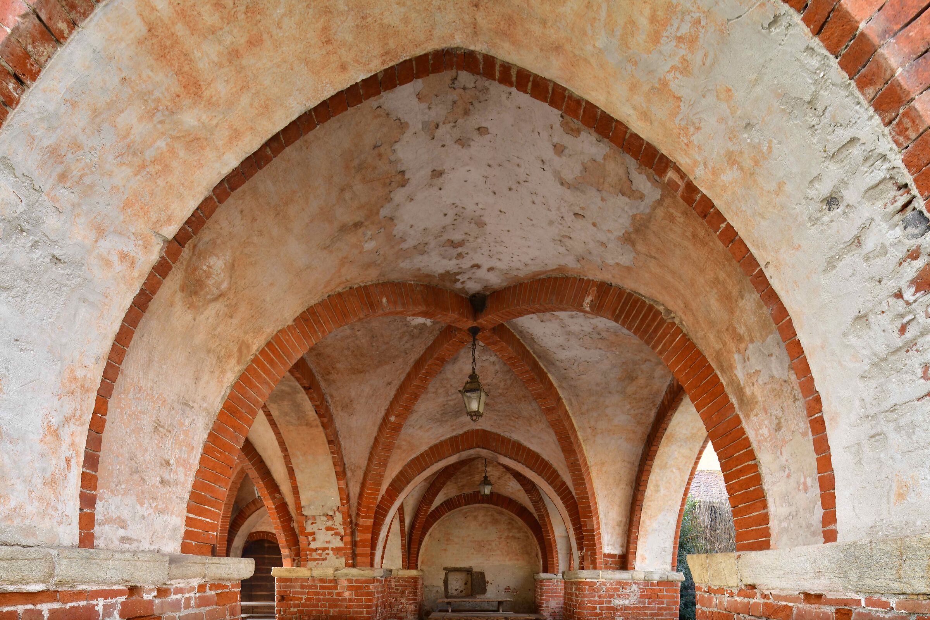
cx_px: 465
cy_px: 310
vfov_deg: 64.6
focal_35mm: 19
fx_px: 491
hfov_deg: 86.9
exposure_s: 1/15
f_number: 8
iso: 64
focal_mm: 19
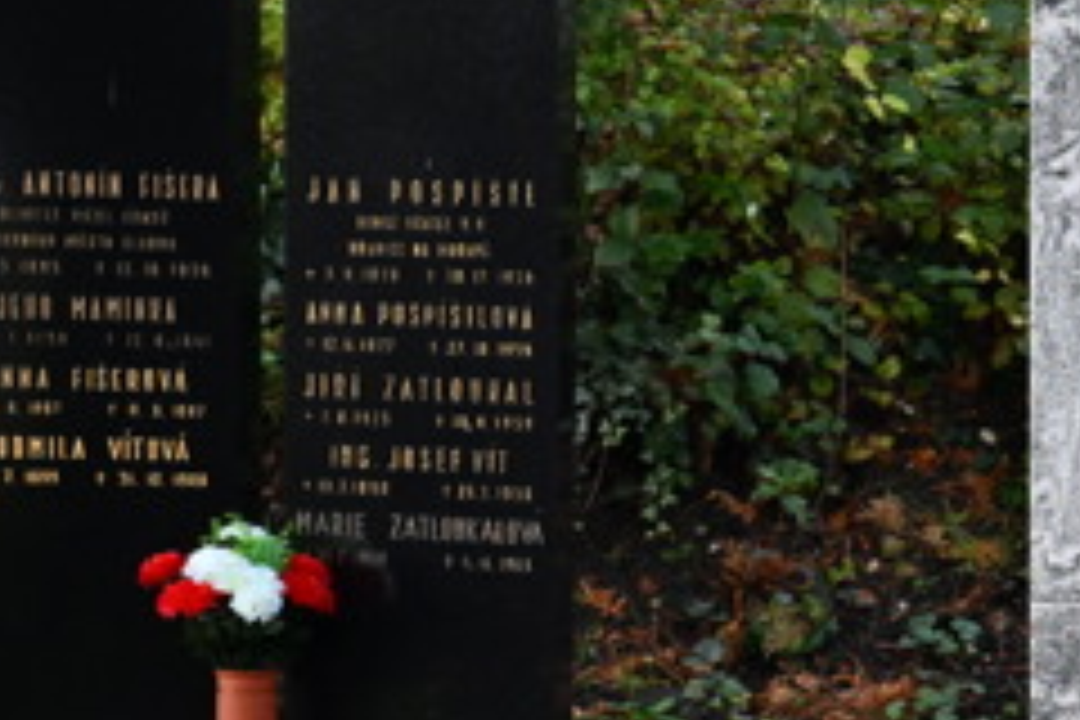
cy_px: 576
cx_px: 1476
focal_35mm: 112
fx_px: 3360
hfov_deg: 17.0
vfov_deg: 12.2
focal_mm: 39
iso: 1250
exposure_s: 1/500
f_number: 4
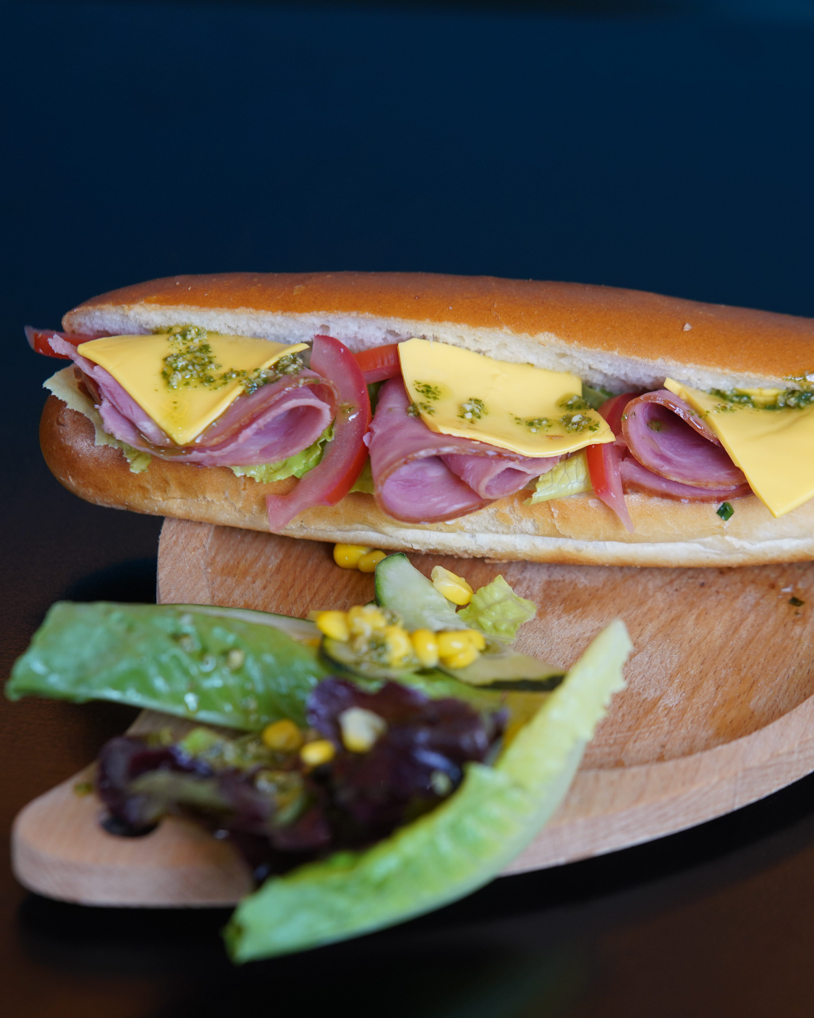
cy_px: 510
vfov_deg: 16.0
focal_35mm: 120
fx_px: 3613
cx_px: 561
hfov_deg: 12.8
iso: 640
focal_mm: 85
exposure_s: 1/100
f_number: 3.5
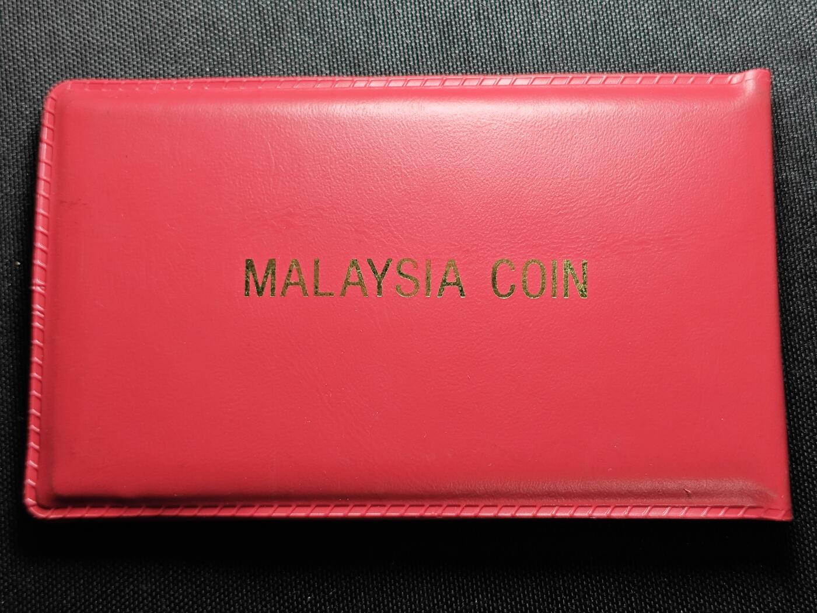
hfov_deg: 38.9
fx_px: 1156
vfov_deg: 29.7
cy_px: 306
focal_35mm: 49
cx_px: 408
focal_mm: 5.84
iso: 125
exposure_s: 1/100
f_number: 1.6
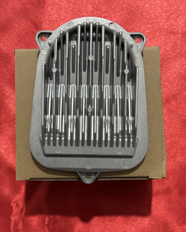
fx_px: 351
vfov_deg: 36.7
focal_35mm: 51
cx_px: 91
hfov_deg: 29.7
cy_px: 119
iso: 320
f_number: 1.78
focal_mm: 6.86
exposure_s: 1/33
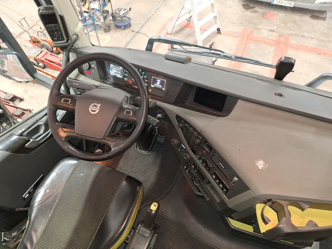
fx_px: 221
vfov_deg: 58.9
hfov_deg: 73.9
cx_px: 166
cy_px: 124
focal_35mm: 23
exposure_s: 1/33
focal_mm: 5.54
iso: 250
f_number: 1.8
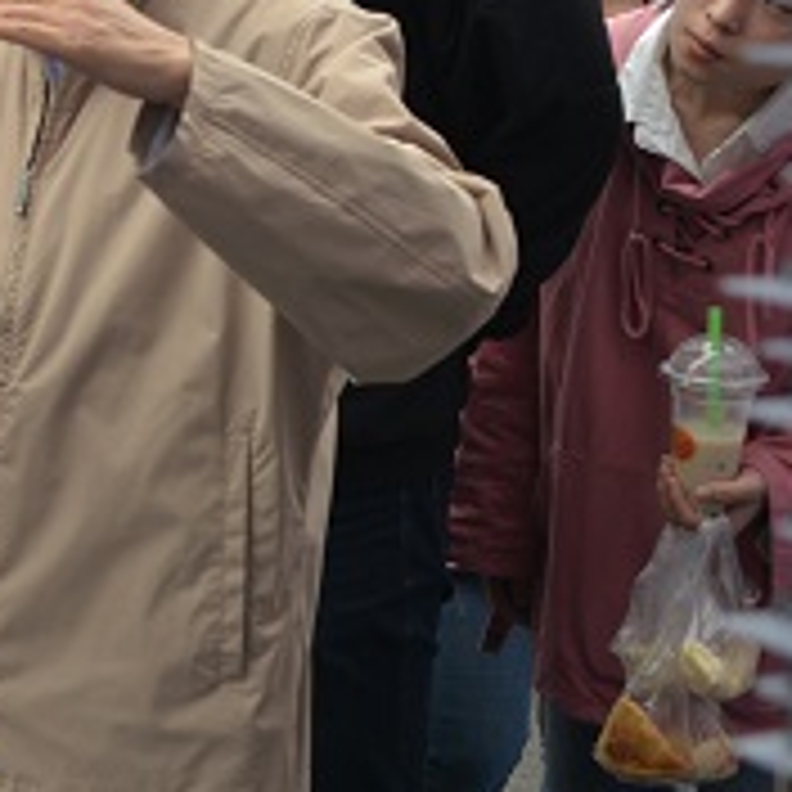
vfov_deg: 13.9
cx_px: -423
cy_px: 58
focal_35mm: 124
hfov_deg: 13.2
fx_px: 3210
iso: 250
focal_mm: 32
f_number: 4
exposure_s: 1/400
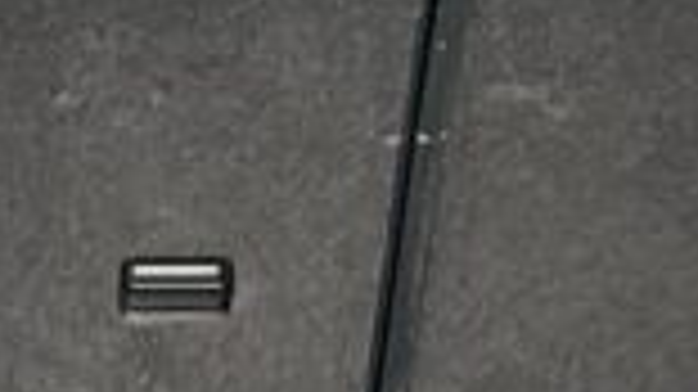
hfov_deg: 13.1
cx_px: 50
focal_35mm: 163
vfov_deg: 7.3
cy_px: 649
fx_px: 3015
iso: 125
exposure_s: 1/60
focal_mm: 3
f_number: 1.8
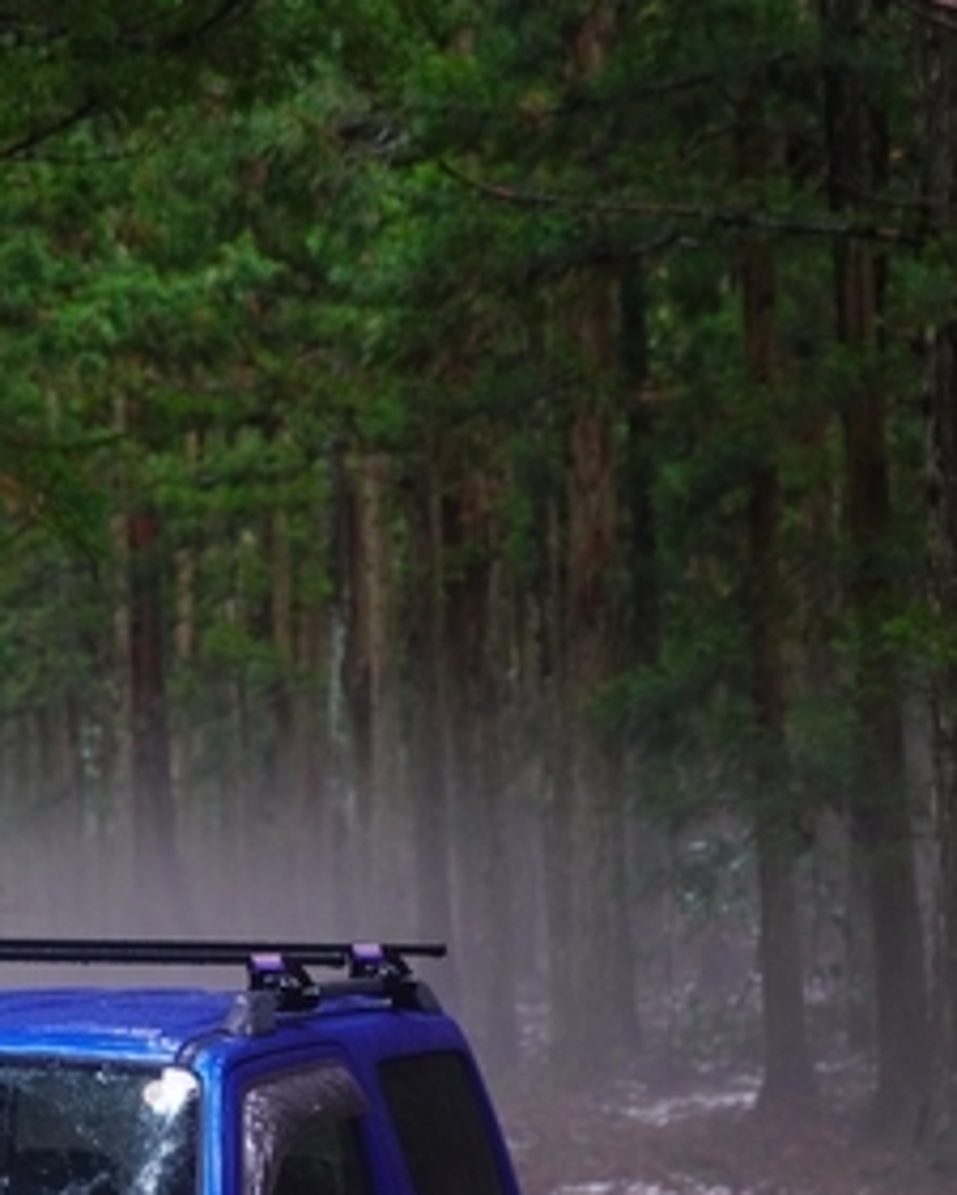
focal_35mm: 163
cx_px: -74
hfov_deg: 9.4
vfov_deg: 11.8
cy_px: 604
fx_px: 5768
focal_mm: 61
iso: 1000
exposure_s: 1/80
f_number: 4
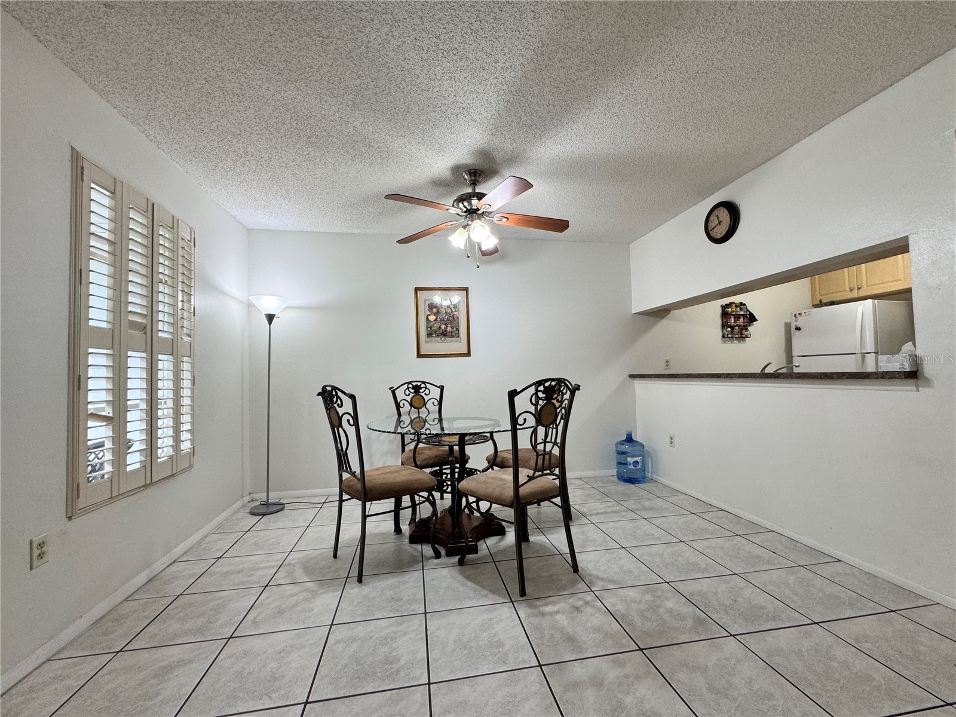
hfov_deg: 102.1
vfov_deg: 85.7
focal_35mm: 14
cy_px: 358
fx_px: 387
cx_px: 478
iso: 160
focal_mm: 2.22
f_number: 2.2
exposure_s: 1/120
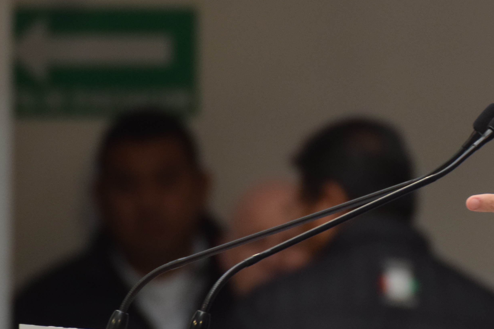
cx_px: 493
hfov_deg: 1.9
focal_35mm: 1062
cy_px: 142
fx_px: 14570
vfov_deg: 1.3
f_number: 6.3
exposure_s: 1/100
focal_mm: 290
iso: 800
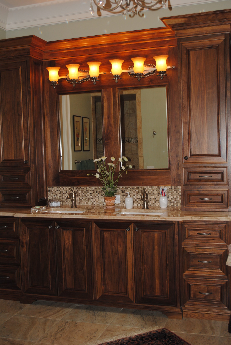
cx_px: 116
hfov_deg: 30.9
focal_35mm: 44
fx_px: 417
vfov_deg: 44.9
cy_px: 172
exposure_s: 1/60
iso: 200
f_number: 4.5
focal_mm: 29
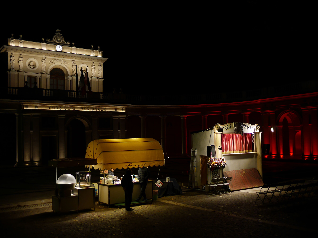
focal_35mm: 40
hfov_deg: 46.8
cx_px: 159
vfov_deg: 36.0
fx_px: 368
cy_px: 119
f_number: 1.7
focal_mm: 20
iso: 500
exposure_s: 1/200
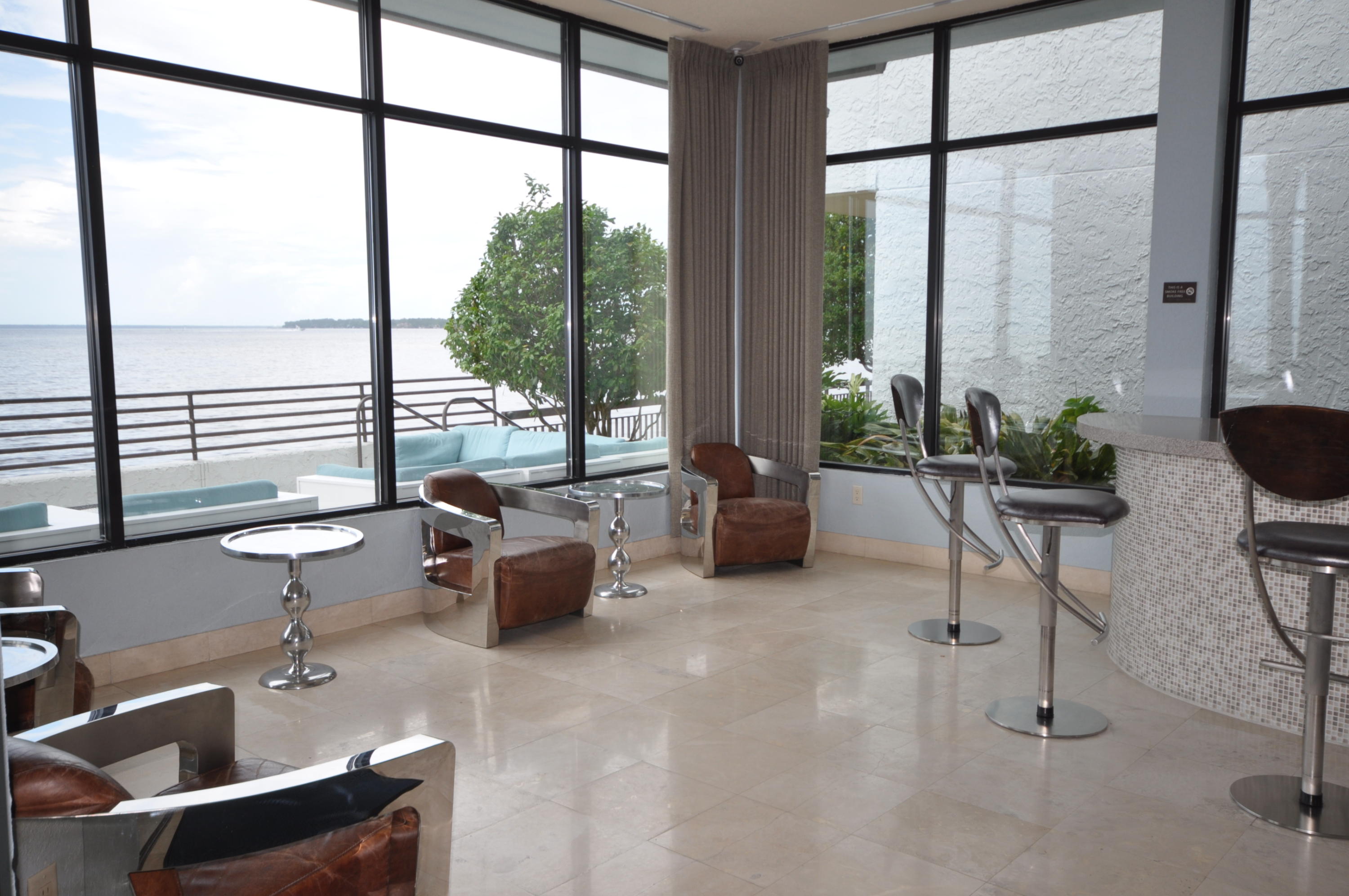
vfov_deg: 43.5
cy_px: 448
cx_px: 674
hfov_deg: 62.0
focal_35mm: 30
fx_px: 1123
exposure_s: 1/200
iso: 200
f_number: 6.3
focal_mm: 20
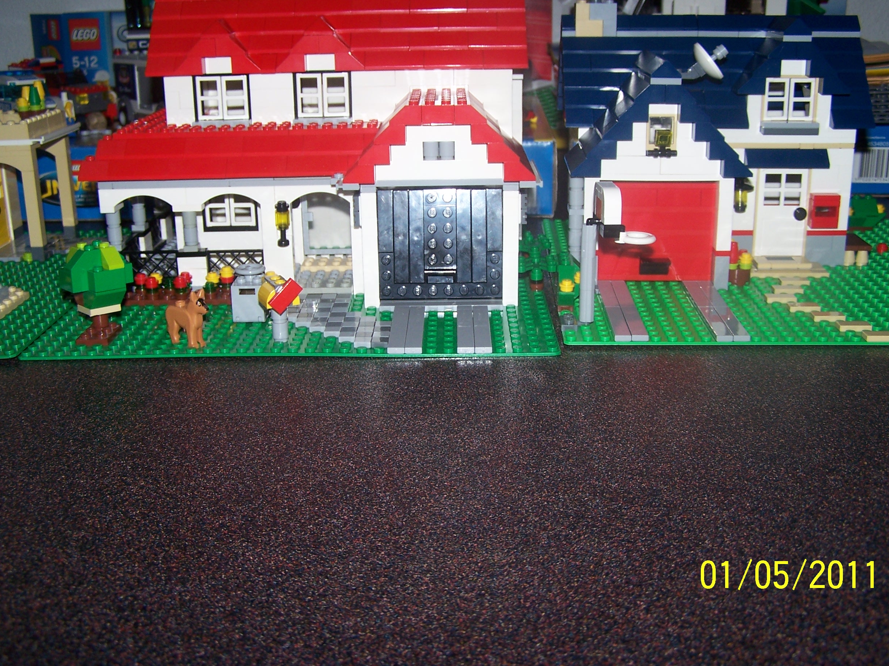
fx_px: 1027
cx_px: 464
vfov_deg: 35.9
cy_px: 317
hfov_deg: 46.8
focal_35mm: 40
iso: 80
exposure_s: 1/60
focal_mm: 6.3
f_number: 2.8
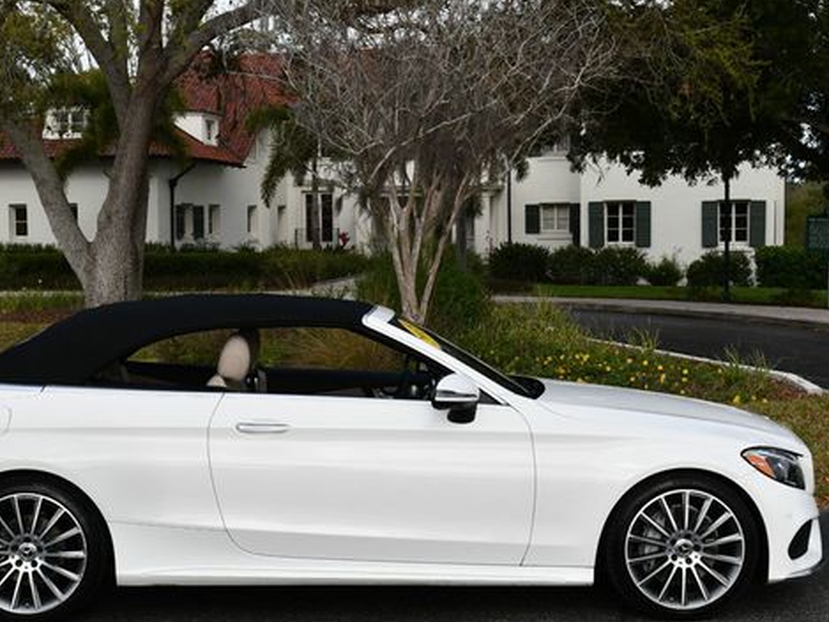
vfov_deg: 23.3
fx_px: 1509
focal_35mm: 63
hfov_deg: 30.6
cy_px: 339
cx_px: 325
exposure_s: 1/250
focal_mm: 24
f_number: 8
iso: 100
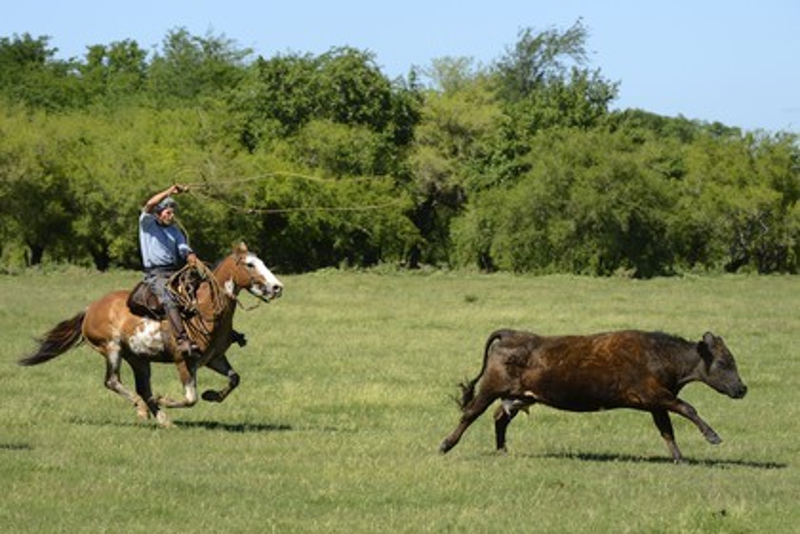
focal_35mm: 155
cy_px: 267
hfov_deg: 13.2
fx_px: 3444
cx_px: 400
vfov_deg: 8.9
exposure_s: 1/800
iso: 400
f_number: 9
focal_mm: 155
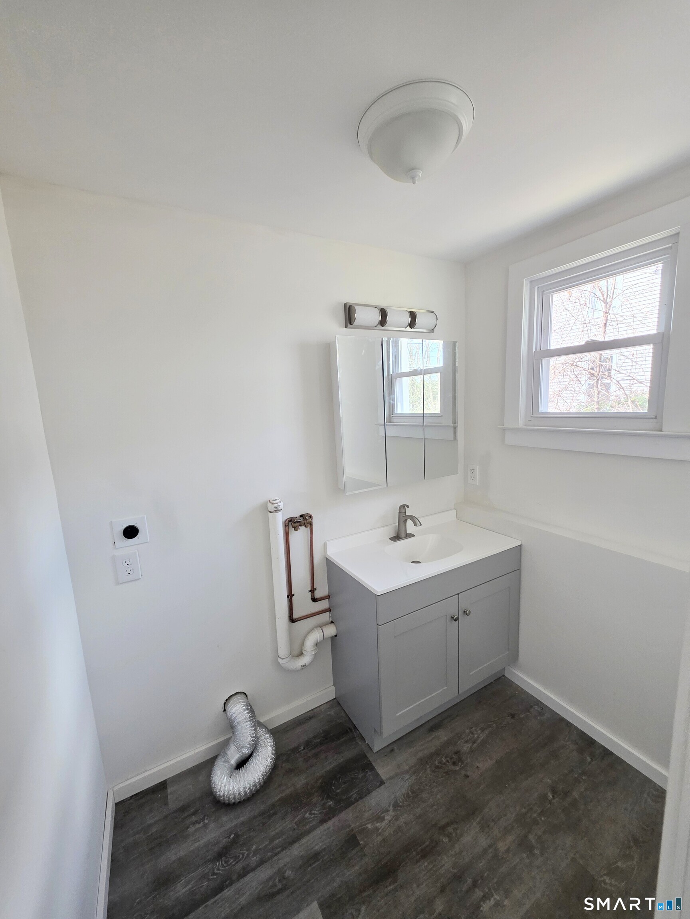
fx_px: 346
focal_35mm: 13
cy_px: 460
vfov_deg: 106.2
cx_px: 345
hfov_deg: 89.9
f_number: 1.9
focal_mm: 2.2
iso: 200
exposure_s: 1/120
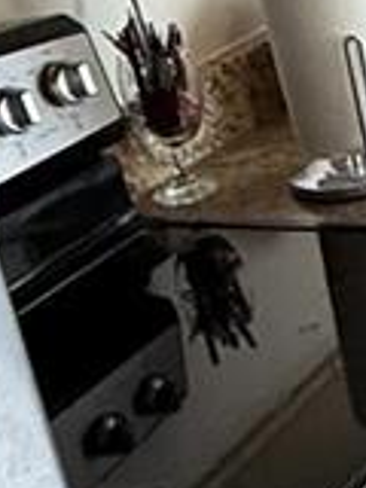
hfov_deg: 10.9
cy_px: 140
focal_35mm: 105
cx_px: 988
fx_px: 1480
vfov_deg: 18.6
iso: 640
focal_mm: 2.22
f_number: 2.2
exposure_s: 1/60
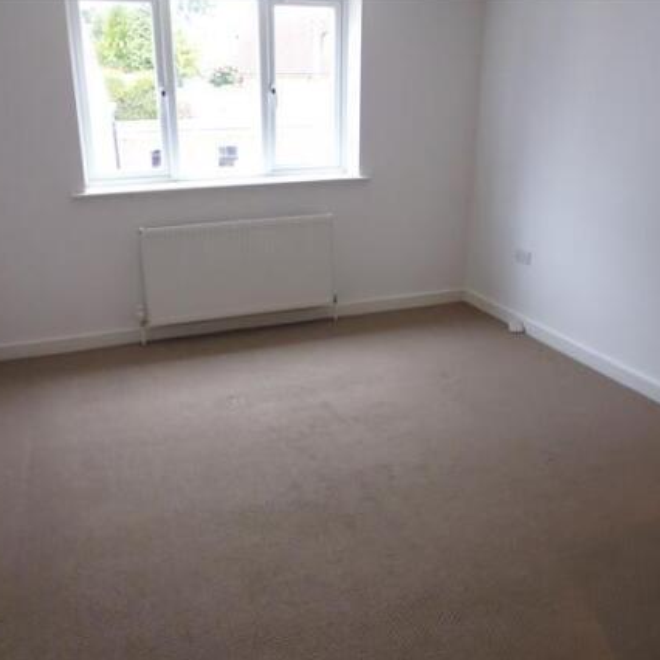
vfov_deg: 55.6
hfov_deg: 55.6
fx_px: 626
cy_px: 331
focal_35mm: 29
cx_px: 306
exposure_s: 1/60
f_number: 2.8
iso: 320
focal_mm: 4.3
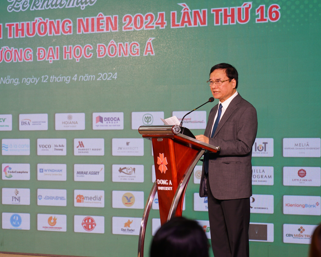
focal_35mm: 127
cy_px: 128
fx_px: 1206
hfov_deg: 15.2
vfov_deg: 12.1
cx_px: 165
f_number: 3.2
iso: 160
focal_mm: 75
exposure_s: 1/125
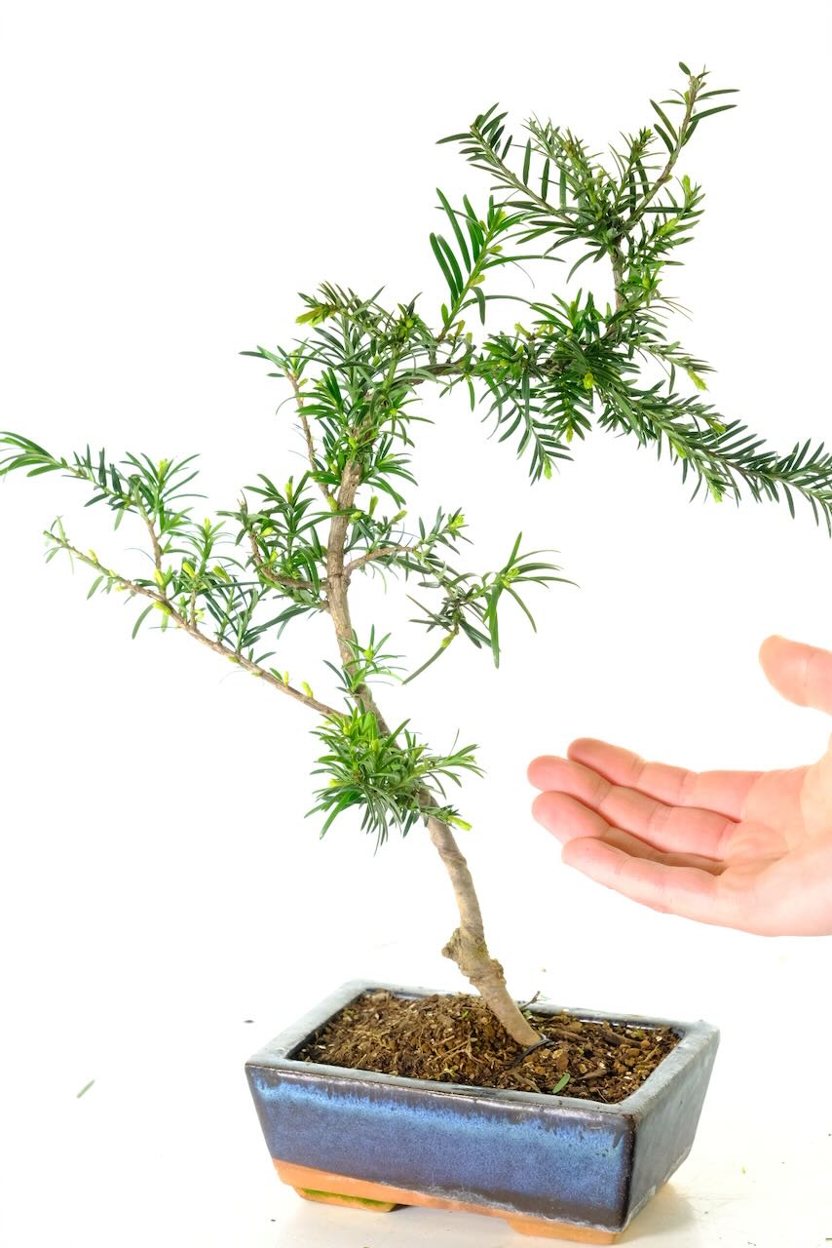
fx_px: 3638
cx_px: 416
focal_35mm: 105
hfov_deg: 13.0
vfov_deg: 19.5
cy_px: 624
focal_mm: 69.8
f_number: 7.1
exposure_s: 1/40
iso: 2000
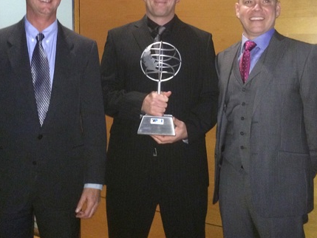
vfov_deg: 31.1
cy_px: 66
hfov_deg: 41.2
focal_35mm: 46
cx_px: 166
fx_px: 421
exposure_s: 1/16
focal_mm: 4.15
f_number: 2.2
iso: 640
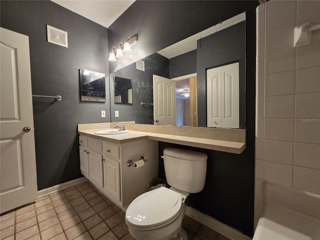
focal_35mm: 13
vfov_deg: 89.9
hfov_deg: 106.2
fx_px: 120
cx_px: 160
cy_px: 120
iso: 500
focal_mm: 2.2
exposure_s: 1/60
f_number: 2.2
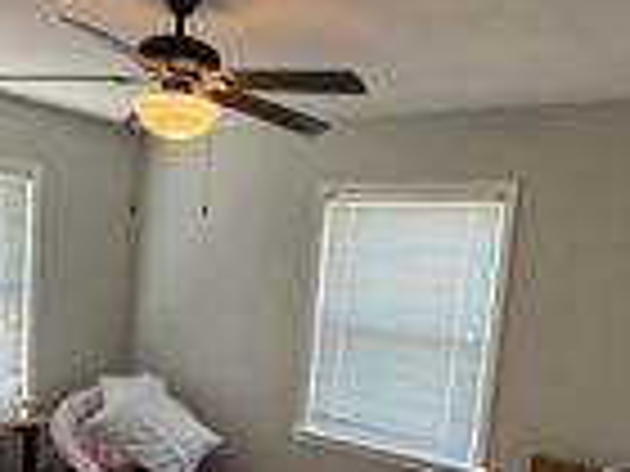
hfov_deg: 46.7
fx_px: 728
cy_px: 378
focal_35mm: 40
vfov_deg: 34.8
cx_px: 288
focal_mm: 2.22
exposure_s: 1/120
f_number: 2.2
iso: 250
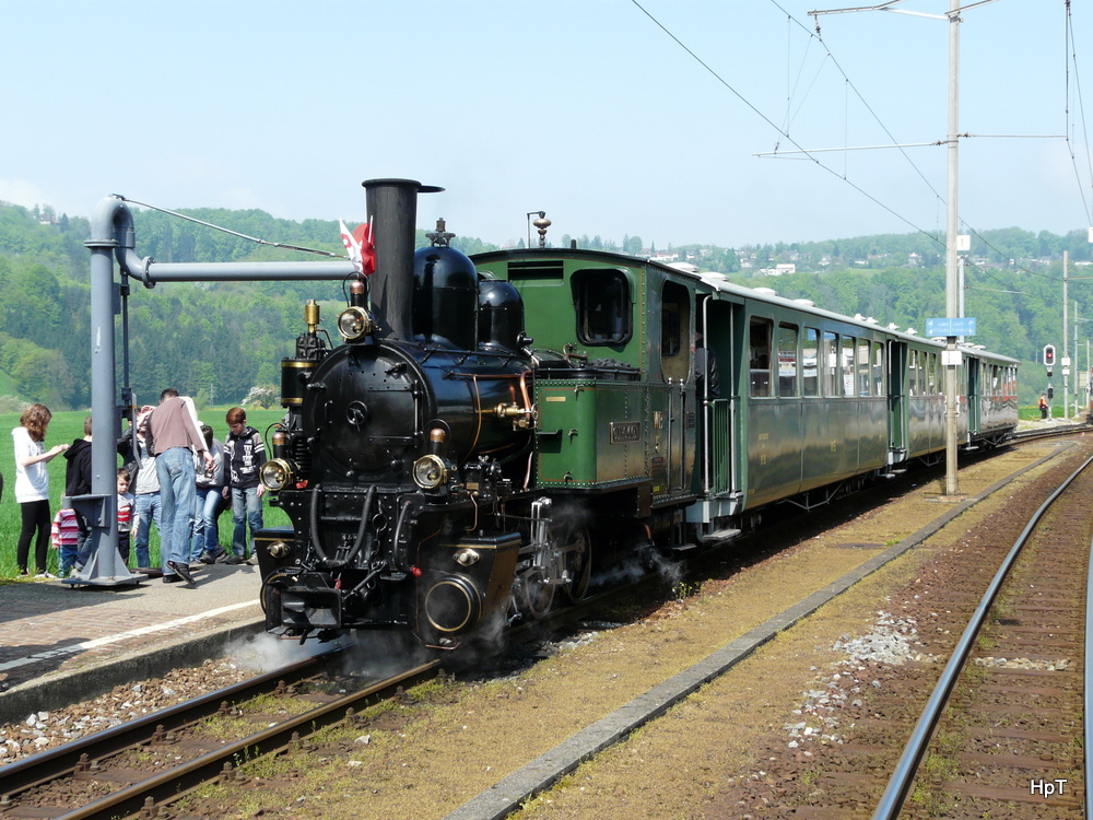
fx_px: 1547
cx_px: 546
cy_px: 410
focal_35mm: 49
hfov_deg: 38.9
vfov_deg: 29.7
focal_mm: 8.1
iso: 100
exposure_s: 1/250
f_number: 5.6
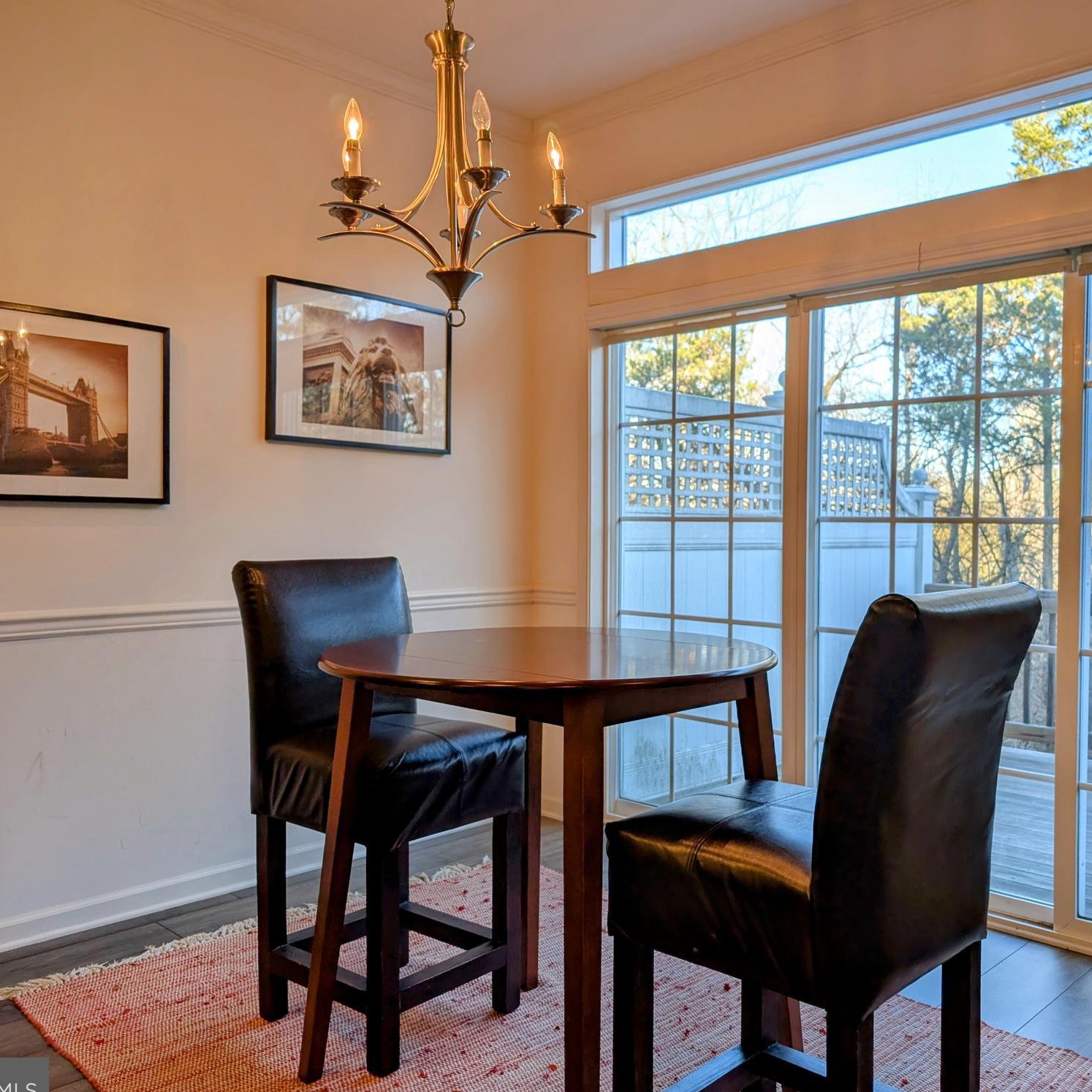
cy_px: 556
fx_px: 1035
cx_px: 612
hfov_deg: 55.5
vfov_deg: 55.6
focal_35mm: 29
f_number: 1.68
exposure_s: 1/120
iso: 20
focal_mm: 6.9
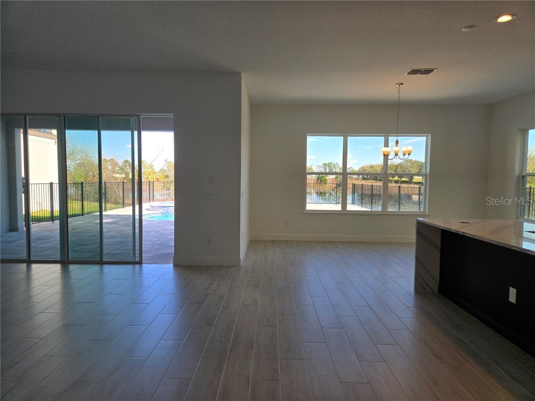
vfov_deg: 58.9
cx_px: 268
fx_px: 355
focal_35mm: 23
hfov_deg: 73.9
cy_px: 200
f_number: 1.8
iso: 80
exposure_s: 1/1167
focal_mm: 5.4
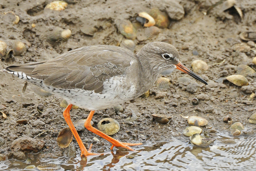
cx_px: 127
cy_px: 86
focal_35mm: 904
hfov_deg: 2.3
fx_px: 6428
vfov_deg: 1.5
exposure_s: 1/250
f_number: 8
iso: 640
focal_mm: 600
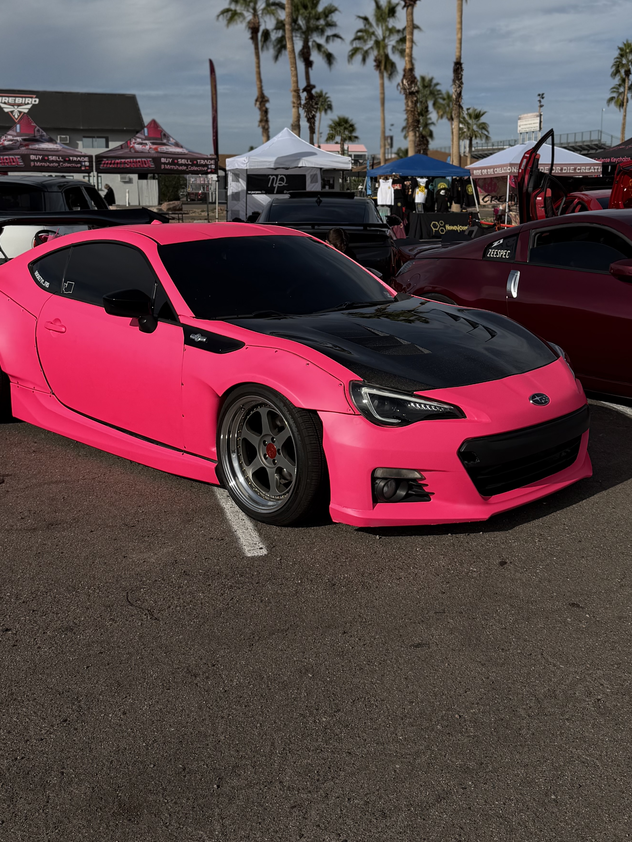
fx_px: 949
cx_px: 336
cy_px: 316
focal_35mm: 39
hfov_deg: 36.8
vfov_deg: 47.4
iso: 80
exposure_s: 1/11905
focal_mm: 6.76
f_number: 1.78
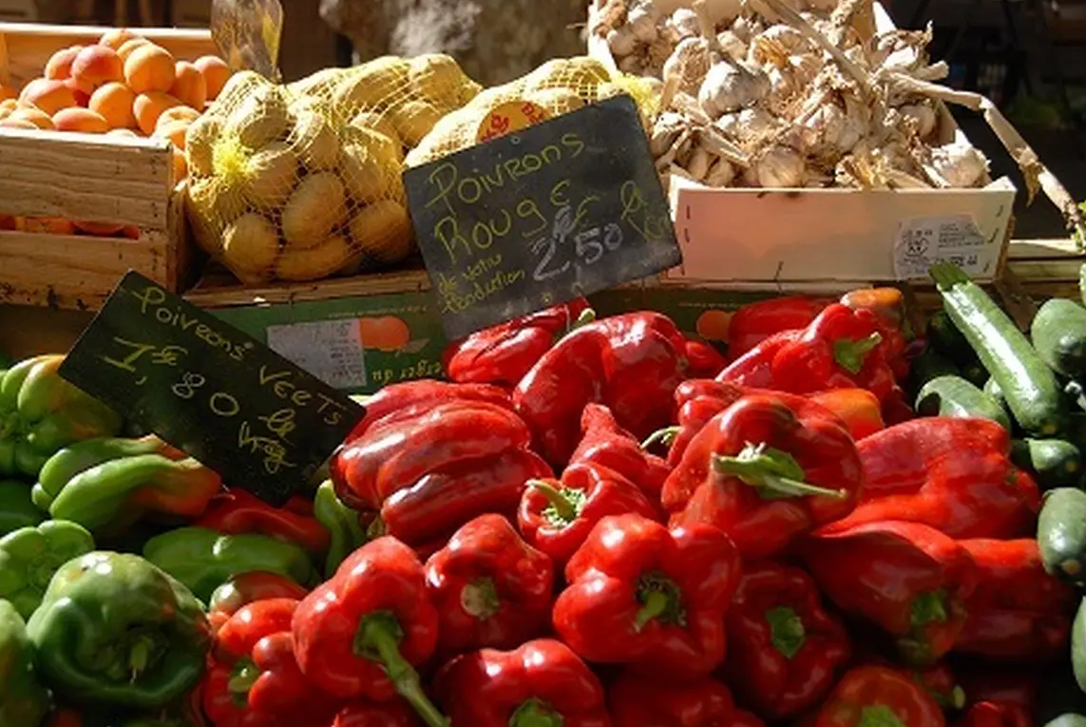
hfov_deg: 31.9
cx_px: 524
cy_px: 377
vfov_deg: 21.6
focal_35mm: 63
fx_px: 1903
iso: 200
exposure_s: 1/400
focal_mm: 40
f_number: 4.5
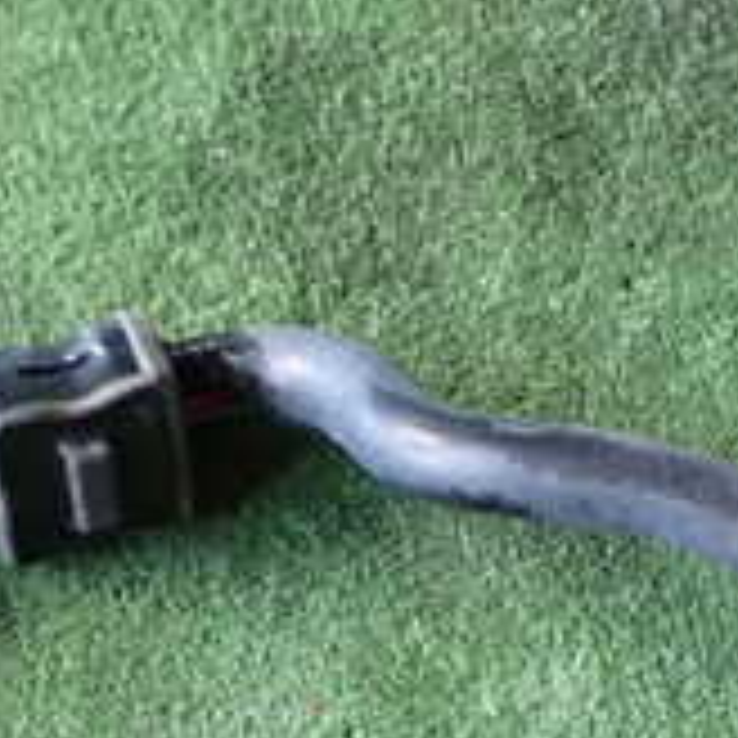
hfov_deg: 8.7
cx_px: 648
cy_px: 576
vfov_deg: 8.7
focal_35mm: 201
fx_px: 4848
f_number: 3.6
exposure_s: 1/60
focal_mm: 11.09
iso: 320
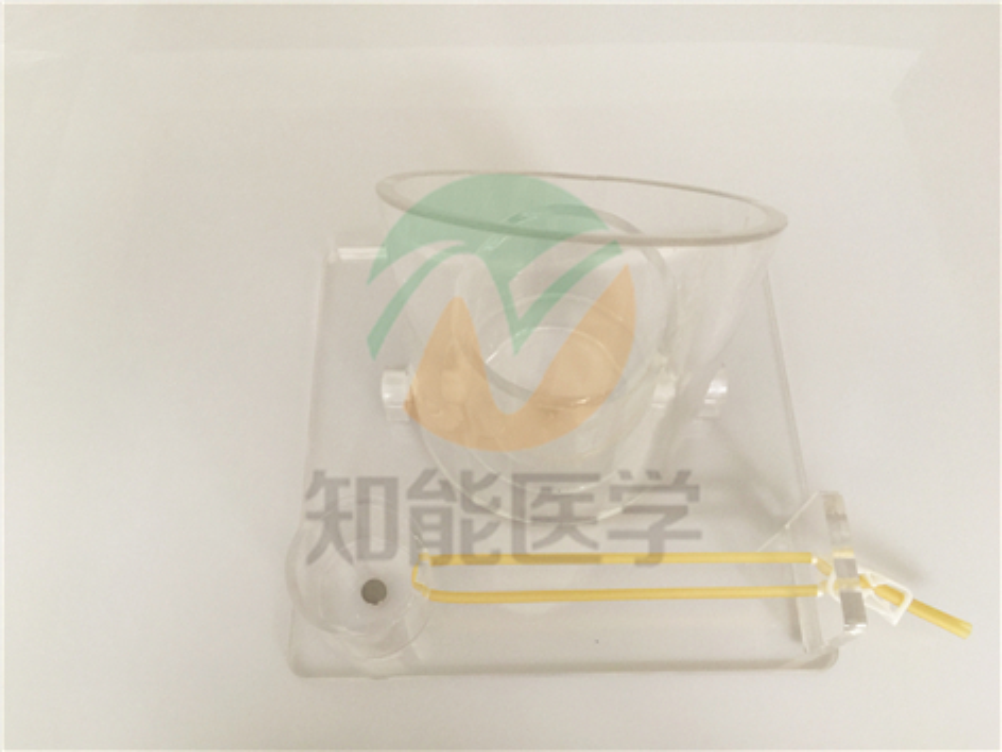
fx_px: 839
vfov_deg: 48.2
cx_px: 501
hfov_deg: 61.7
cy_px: 376
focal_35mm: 29
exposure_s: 1/33
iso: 64
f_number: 2.2
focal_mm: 4.15
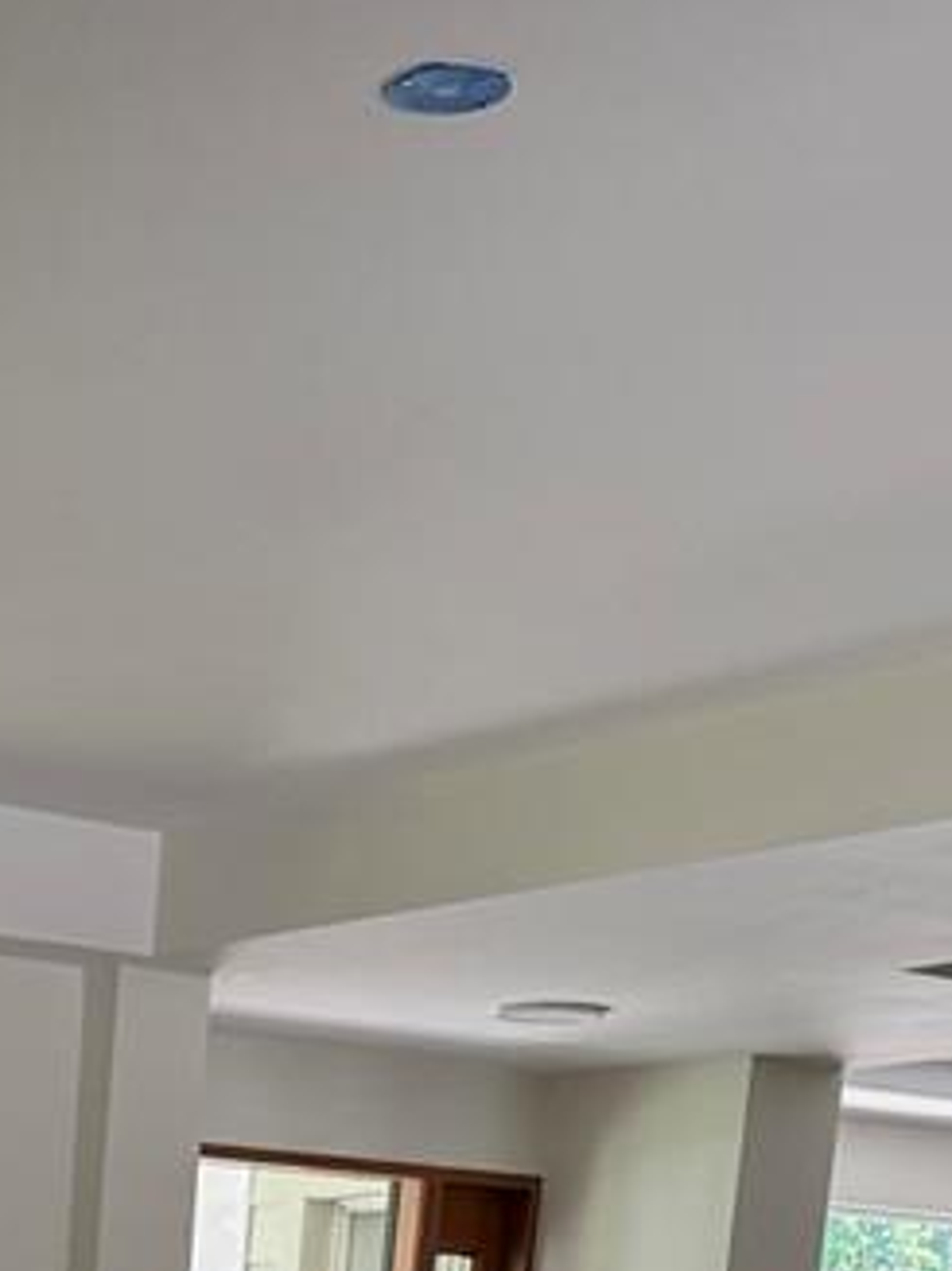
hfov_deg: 16.0
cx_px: -221
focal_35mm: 88
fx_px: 3229
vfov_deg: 17.8
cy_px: 2293
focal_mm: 6.76
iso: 200
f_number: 1.78
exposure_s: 1/228
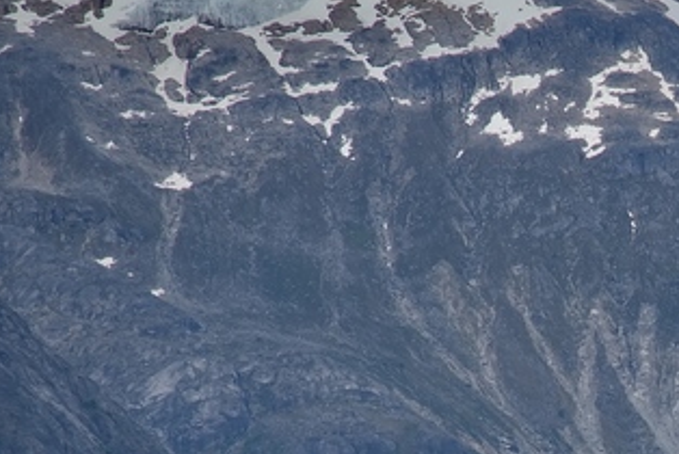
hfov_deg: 4.2
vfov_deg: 2.8
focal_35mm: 489
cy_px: 616
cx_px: 1073
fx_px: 9231
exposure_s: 1/250
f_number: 8
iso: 100
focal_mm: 120
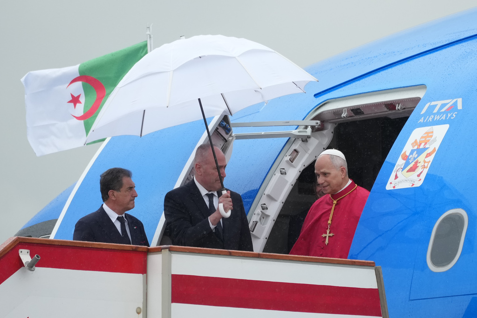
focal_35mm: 400
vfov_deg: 3.4
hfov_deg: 5.2
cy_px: 159
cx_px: 238
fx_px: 5298
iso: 1000
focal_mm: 400
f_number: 7.1
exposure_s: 1/1600
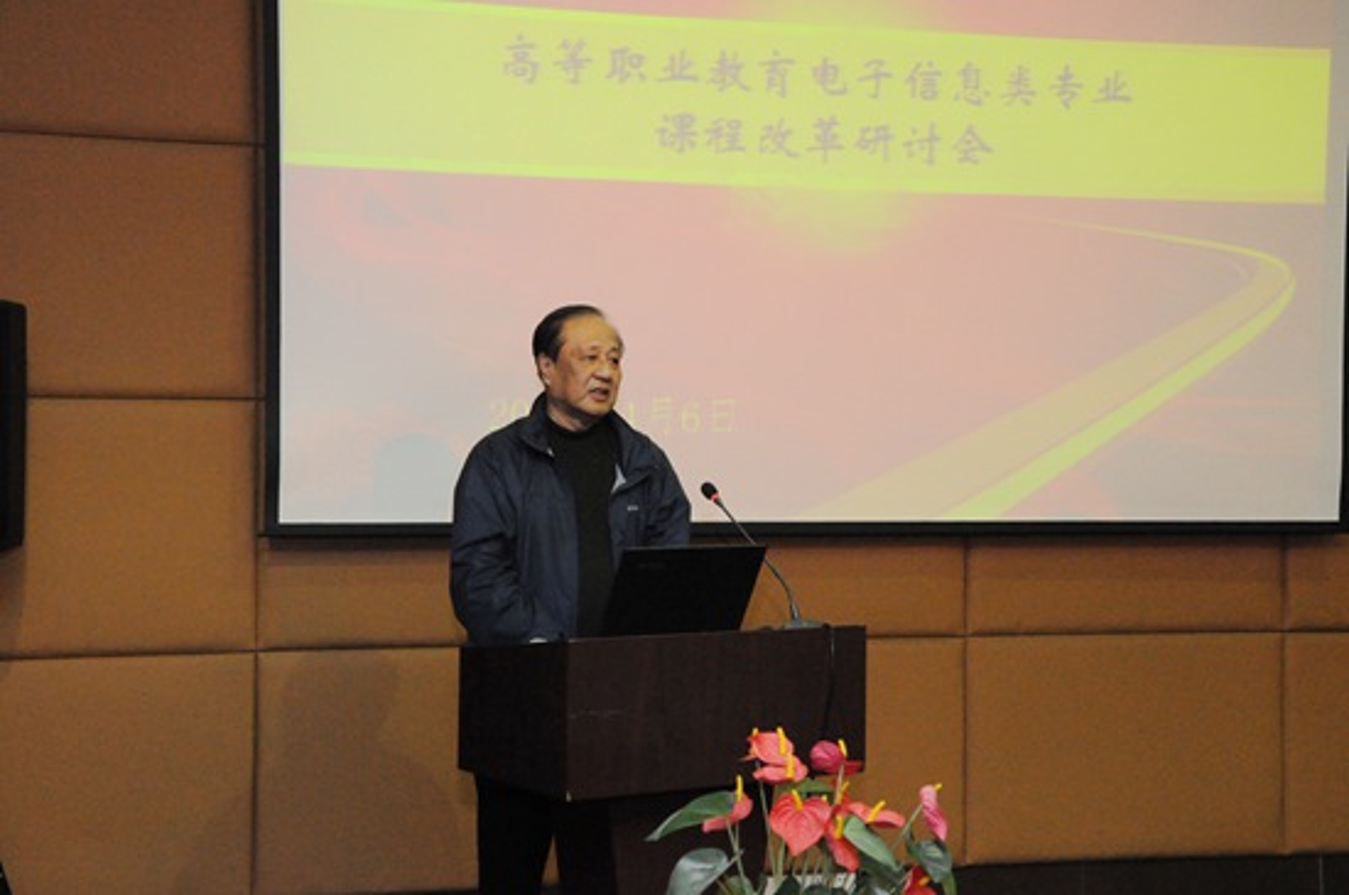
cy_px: 448
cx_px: 674
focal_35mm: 57
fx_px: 2133
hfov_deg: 35.1
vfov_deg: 23.7
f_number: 8
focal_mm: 38
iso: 3200
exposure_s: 1/60
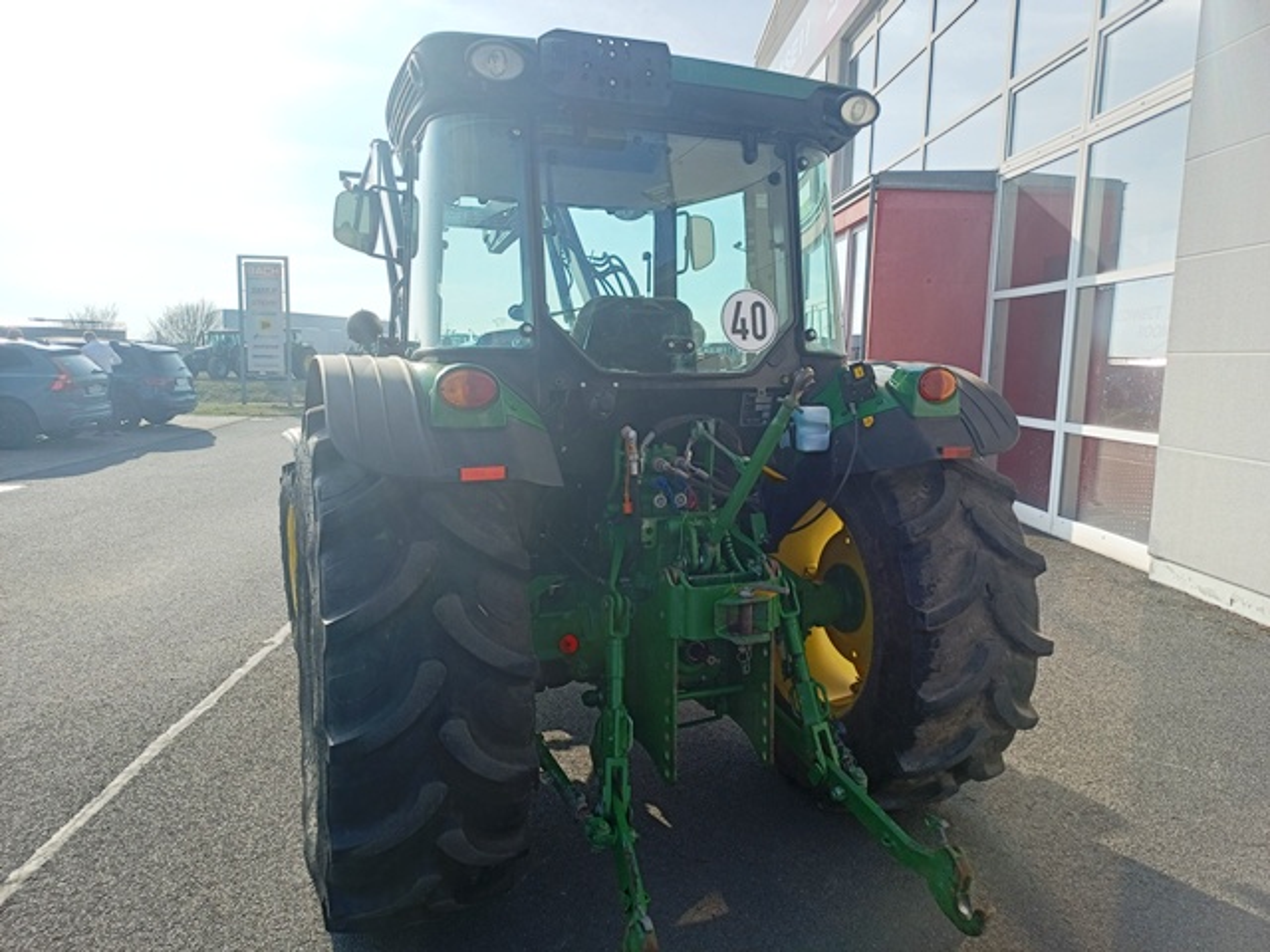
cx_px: 635
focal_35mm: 25
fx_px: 917
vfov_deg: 54.9
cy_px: 476
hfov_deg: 69.4
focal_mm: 4.65
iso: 50
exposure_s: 1/654
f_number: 1.8
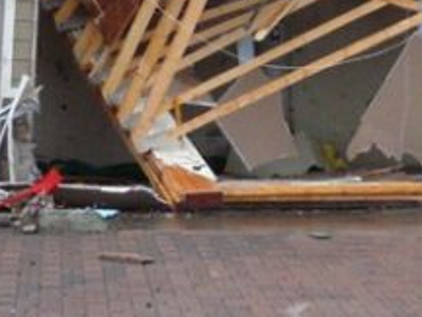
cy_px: -29
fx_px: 1731
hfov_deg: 13.9
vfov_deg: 10.3
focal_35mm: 142
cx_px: 289
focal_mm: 6.5
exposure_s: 1/125
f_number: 3.2
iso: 400
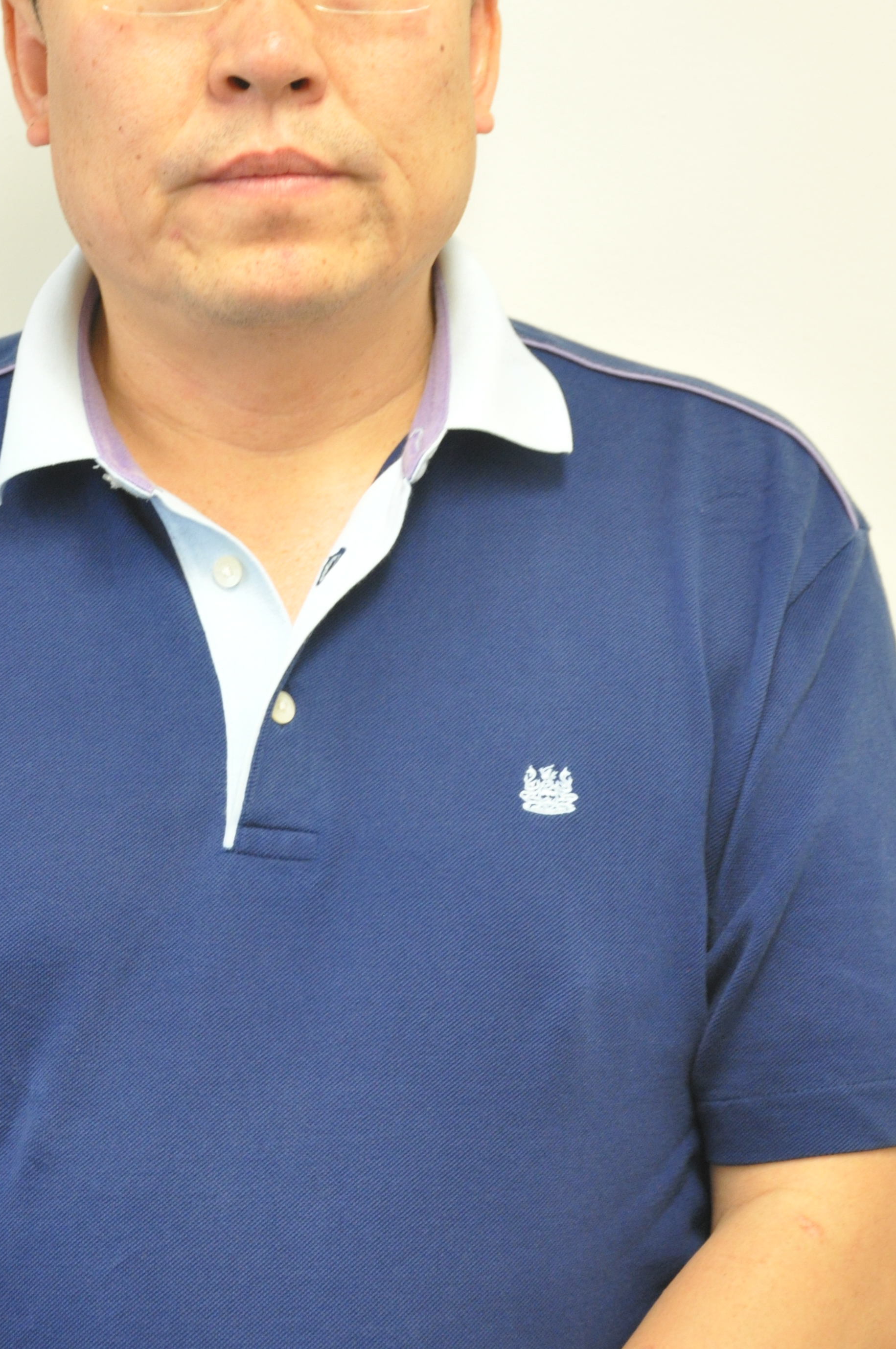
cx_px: 223
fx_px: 4192
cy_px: 340
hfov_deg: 12.2
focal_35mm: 112
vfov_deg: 18.2
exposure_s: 1/13
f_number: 4.8
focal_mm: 48
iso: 800
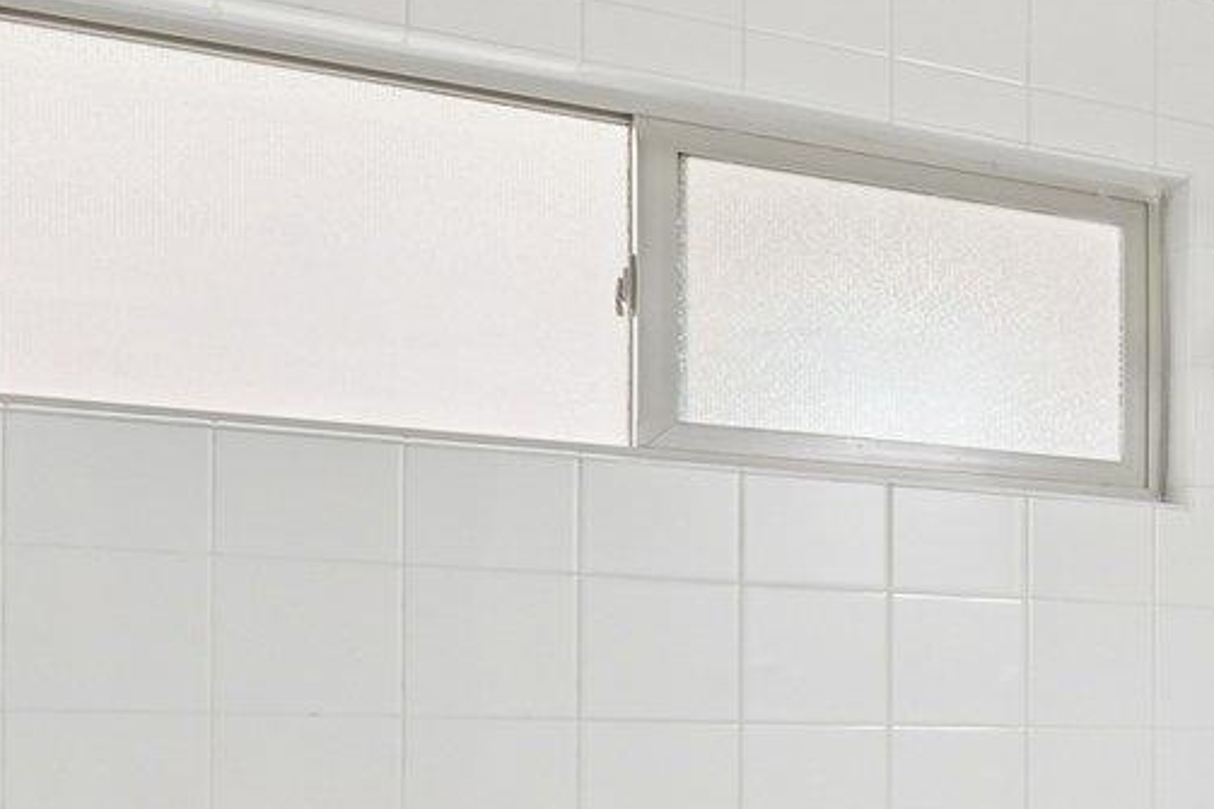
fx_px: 1921
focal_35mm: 57
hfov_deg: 25.0
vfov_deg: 23.0
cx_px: 1907
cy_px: 764
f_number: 8
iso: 400
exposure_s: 1/25
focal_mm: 14
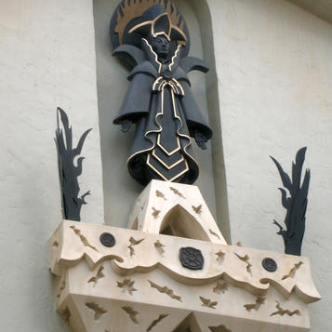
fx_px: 1747
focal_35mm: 161
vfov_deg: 10.8
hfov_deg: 10.9
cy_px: 119
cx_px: 159
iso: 125
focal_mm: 23.5
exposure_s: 1/125
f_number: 6.5
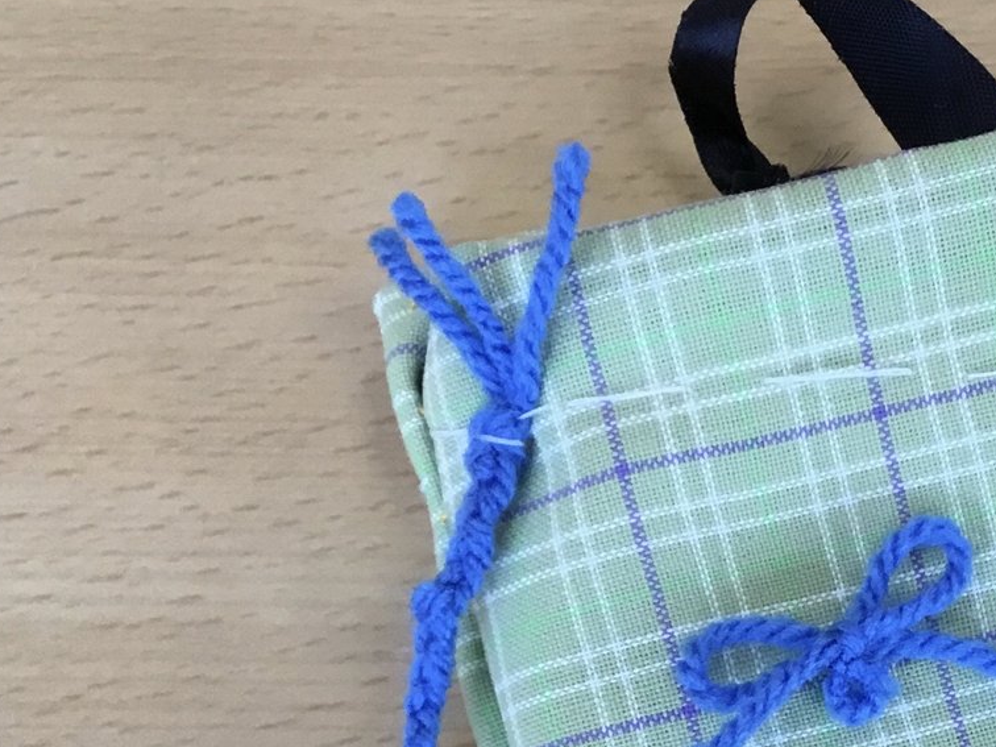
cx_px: 783
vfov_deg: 17.3
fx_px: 2417
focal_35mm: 84
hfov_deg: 23.0
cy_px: 705
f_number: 2.4
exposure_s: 1/30
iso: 25
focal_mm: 3.3
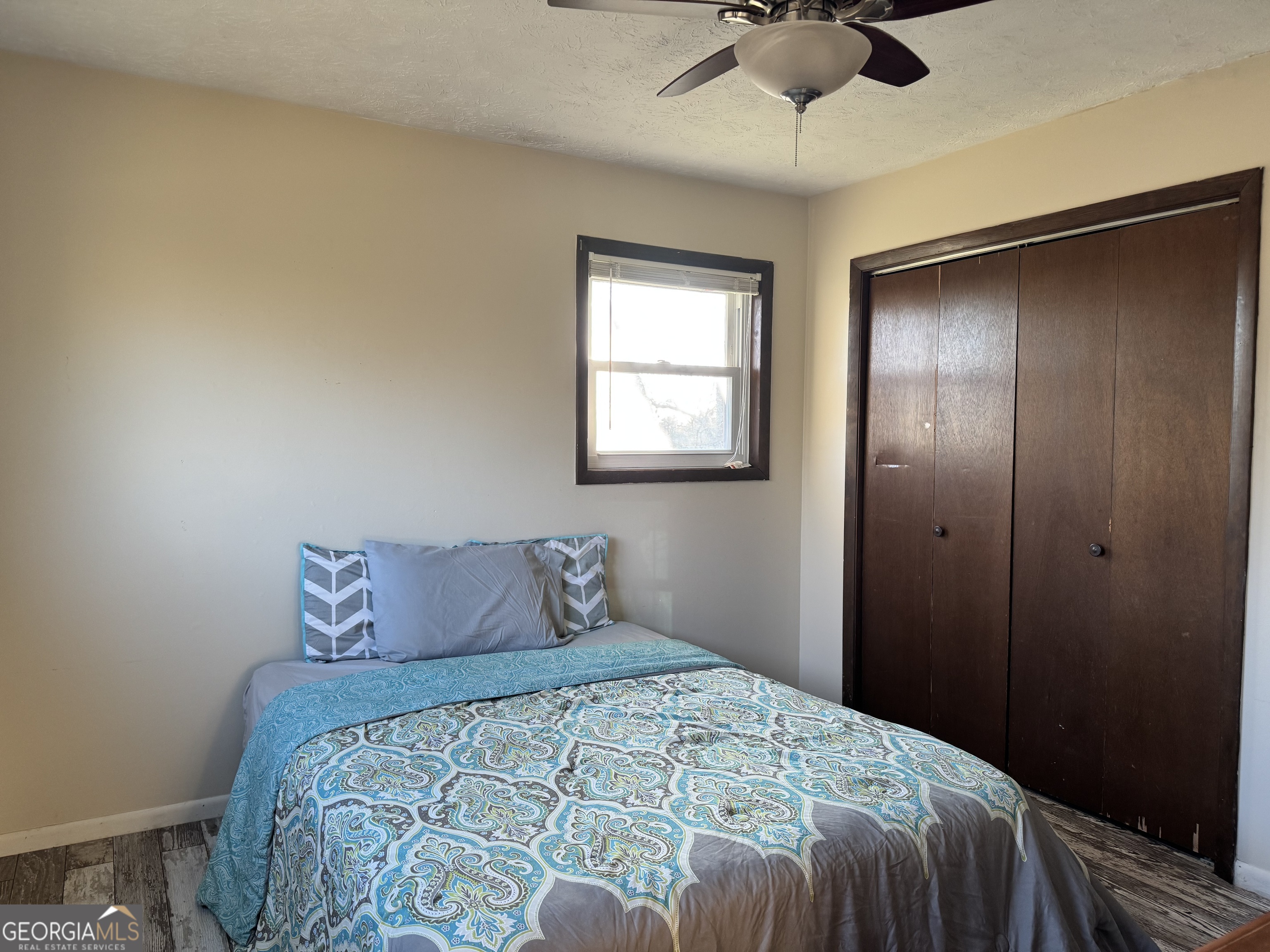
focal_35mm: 24
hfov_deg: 71.6
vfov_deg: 56.8
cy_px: 476
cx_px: 635
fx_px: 881
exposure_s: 1/60
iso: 160
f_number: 1.78
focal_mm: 6.76
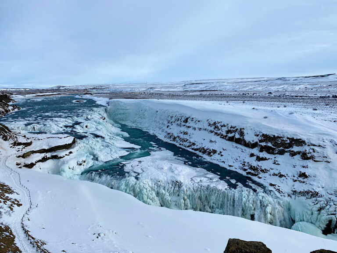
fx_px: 253
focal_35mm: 26
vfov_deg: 53.1
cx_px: 168
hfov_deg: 67.3
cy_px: 126
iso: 32
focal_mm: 4.25
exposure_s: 1/5780
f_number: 1.8
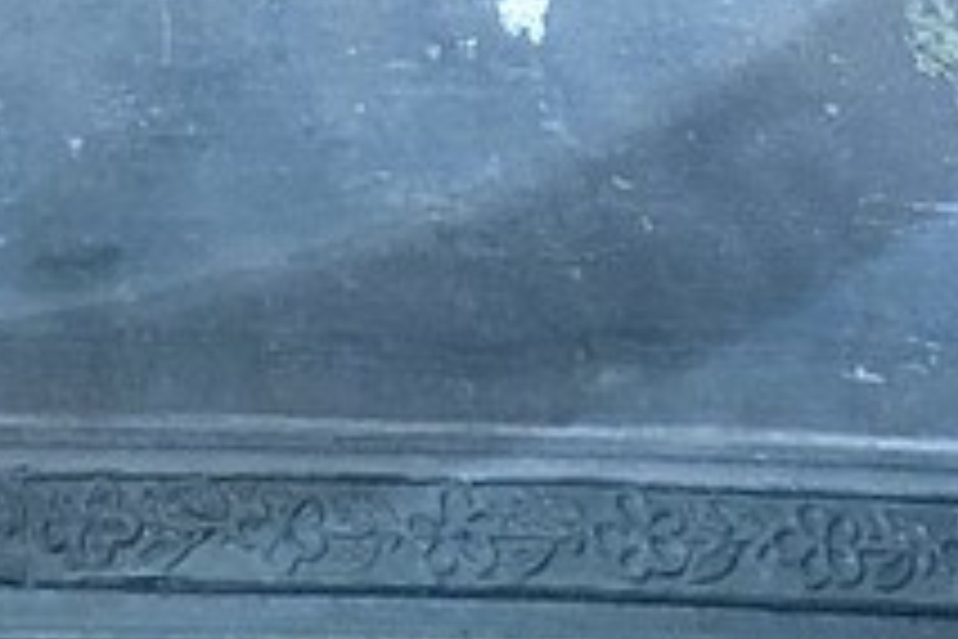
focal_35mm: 790
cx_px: -283
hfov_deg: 2.6
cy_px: -1519
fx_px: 21021
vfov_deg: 1.7
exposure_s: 1/5
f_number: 6.3
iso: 800
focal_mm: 70
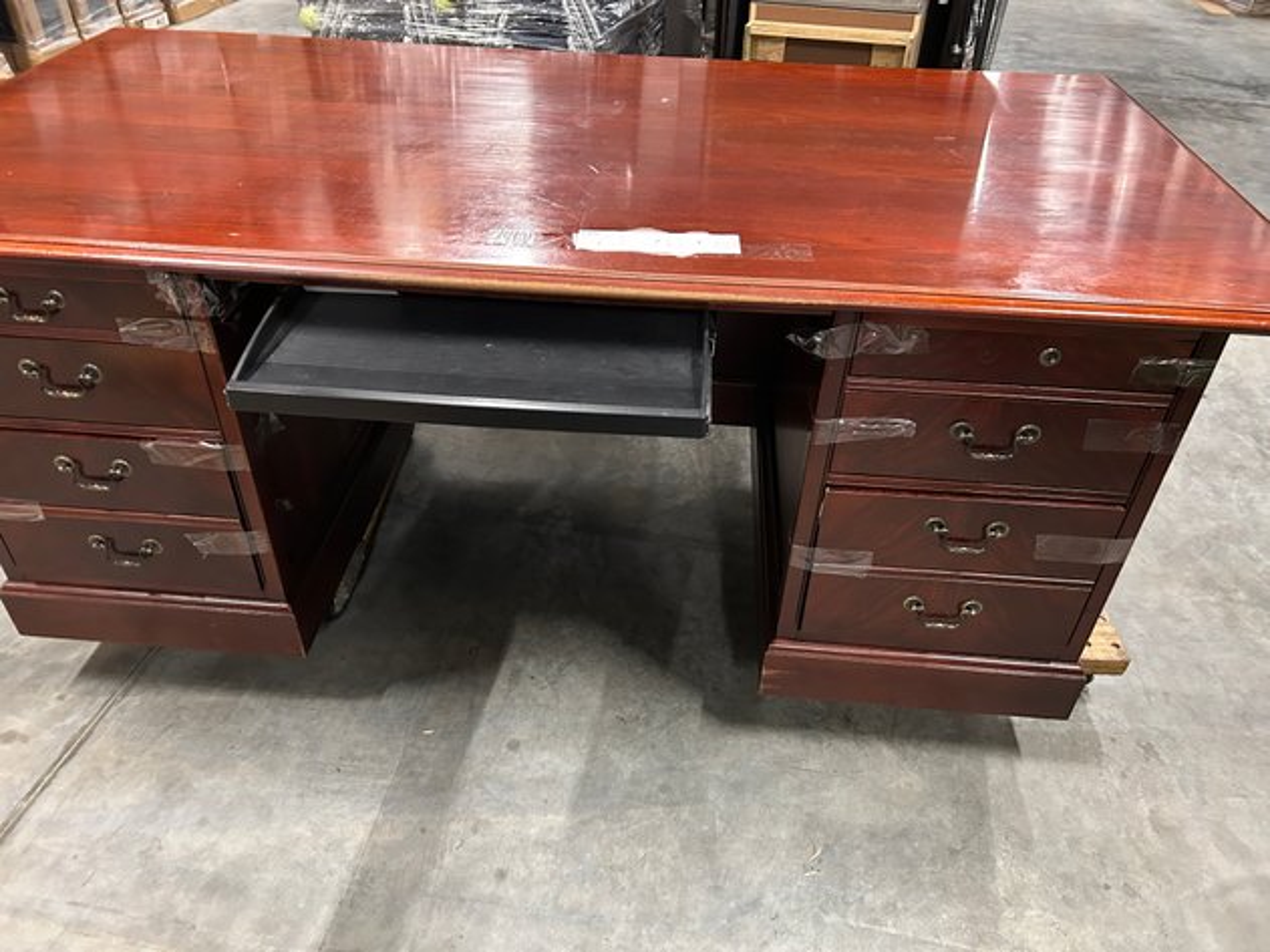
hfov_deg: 67.3
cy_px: 476
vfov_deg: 53.0
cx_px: 635
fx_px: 954
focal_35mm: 26
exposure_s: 1/52
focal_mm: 5.7
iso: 500
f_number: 1.5
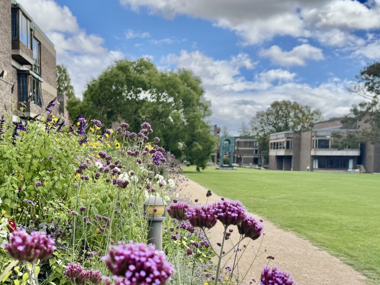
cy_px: 183
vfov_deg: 32.7
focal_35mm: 44
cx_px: 147
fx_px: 483
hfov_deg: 42.7
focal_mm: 6.76
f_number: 1.78
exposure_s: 1/2331
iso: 80
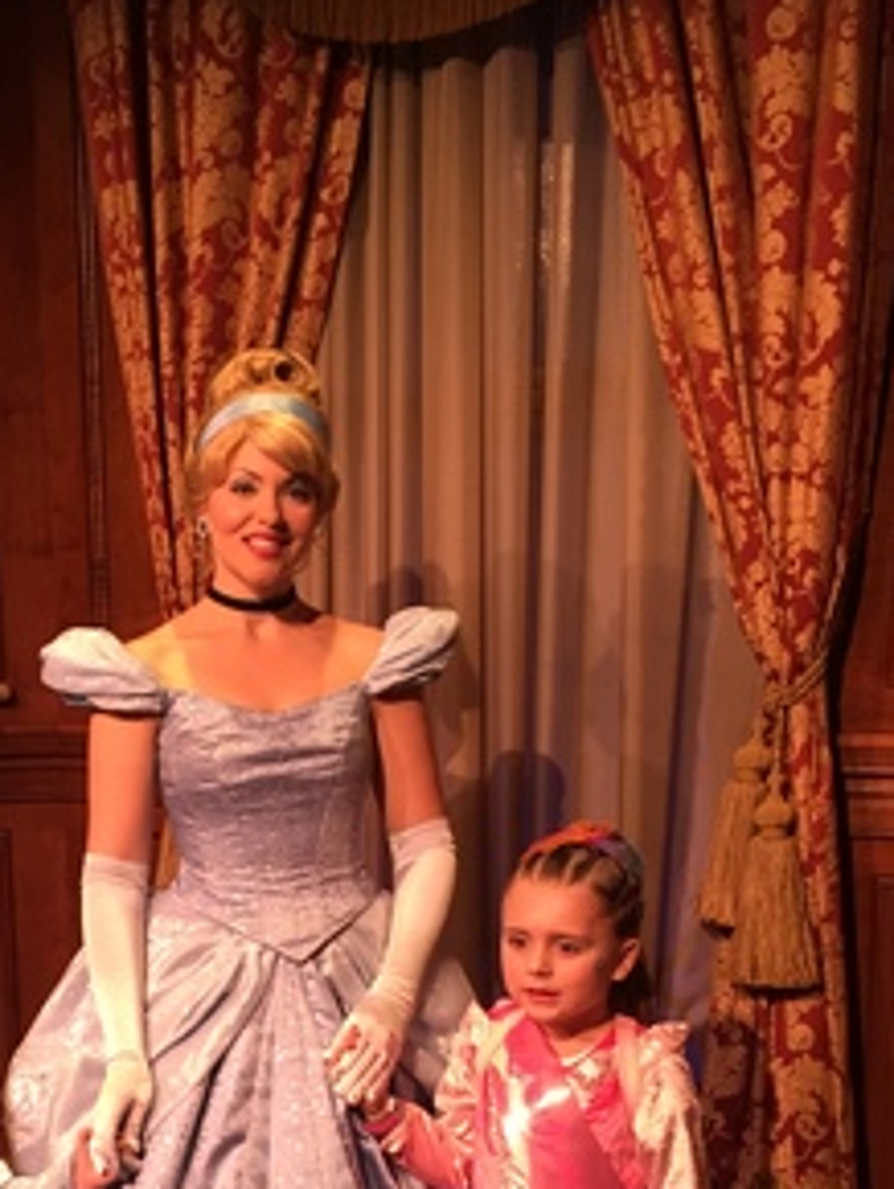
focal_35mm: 48
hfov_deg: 29.6
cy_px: 935
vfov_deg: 38.3
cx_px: 168
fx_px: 1650
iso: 64
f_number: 2.2
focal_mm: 4.15
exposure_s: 1/33
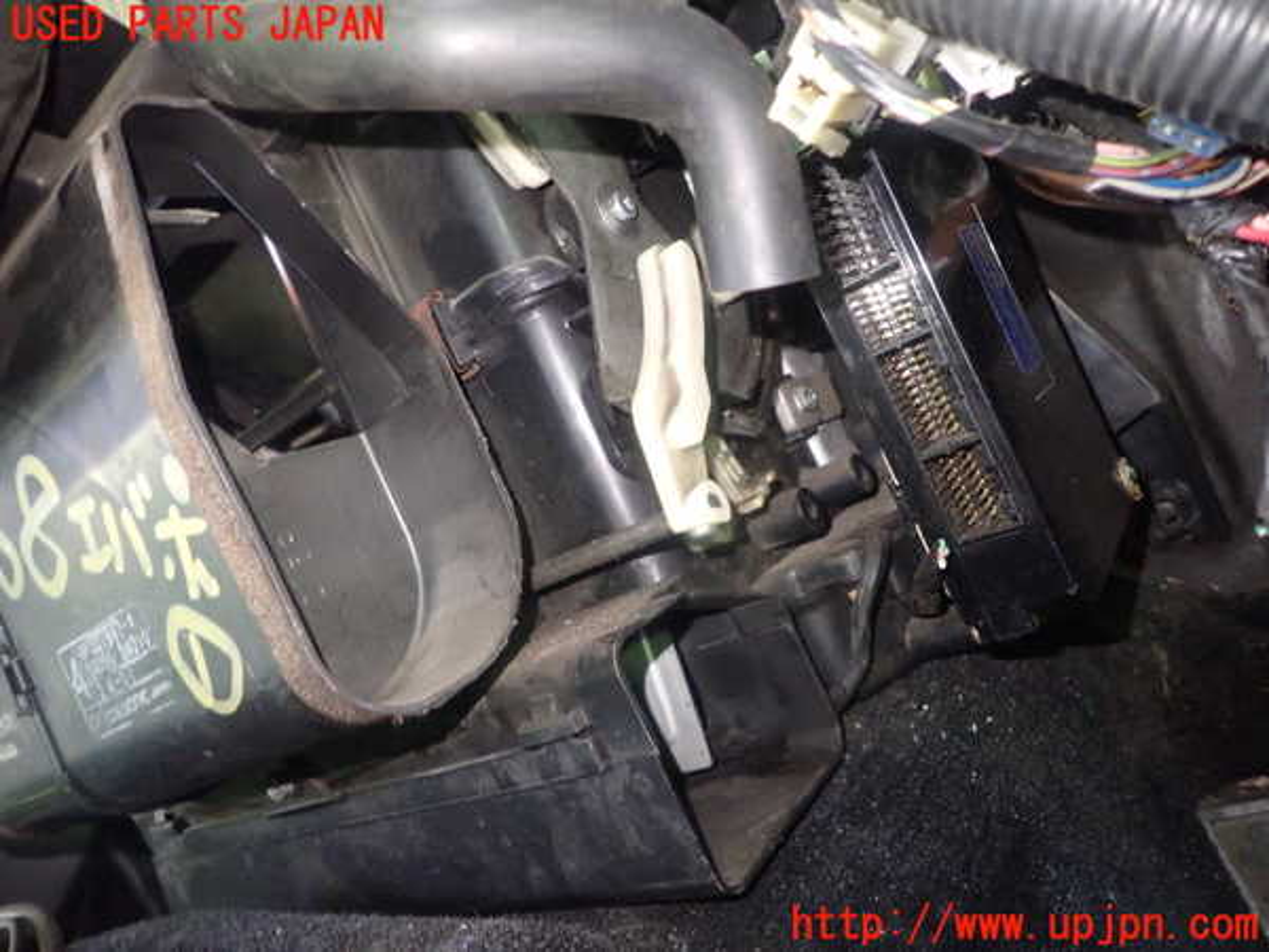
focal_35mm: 25
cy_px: 476
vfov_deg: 54.9
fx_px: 916
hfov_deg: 69.4
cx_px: 634
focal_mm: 4.5
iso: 800
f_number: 2
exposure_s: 1/25
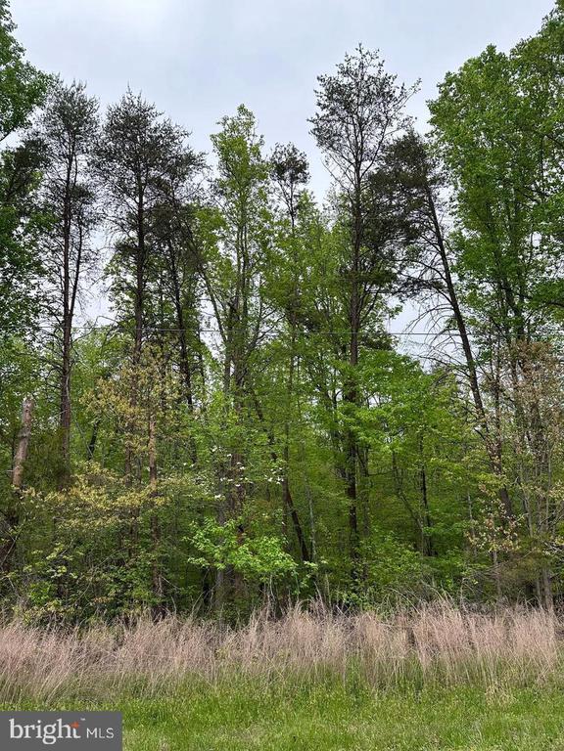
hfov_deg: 56.8
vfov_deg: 71.6
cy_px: 376
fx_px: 521
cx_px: 282
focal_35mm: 24
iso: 80
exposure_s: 1/601
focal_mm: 6.86
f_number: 1.78
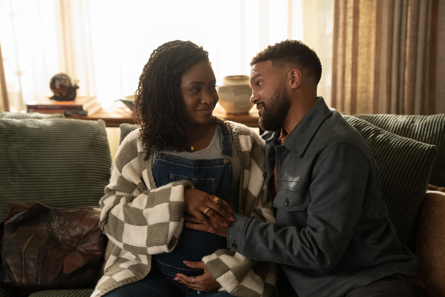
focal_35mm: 57
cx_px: 222
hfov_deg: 35.1
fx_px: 705
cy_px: 148
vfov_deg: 23.8
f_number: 3.2
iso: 3200
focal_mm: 57
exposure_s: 1/125
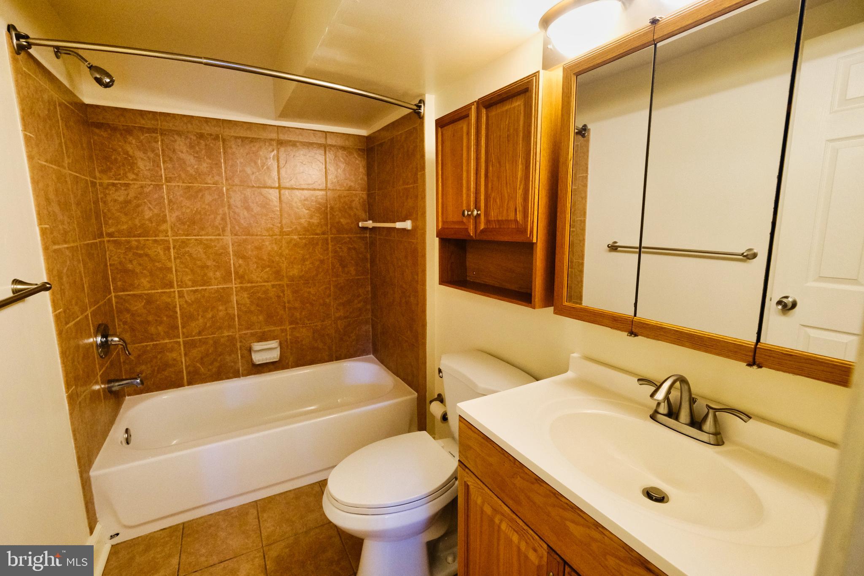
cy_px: 288
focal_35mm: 15
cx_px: 432
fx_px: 360
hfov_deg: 100.4
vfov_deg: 77.3
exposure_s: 1/58
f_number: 4
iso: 2500
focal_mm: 10
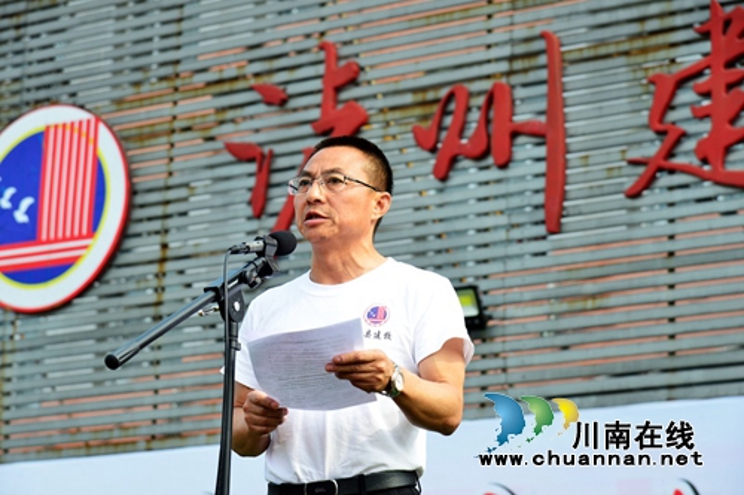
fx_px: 2314
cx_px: 372
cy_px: 248
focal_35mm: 112
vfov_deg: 12.2
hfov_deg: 18.3
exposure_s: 1/200
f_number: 8
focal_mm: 112
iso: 200
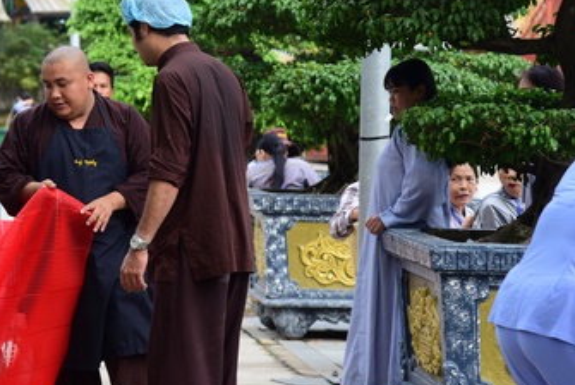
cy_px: 108
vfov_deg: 7.1
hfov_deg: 10.6
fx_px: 3101
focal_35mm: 194
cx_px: 118
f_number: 5.6
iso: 250
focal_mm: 100
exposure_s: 1/200
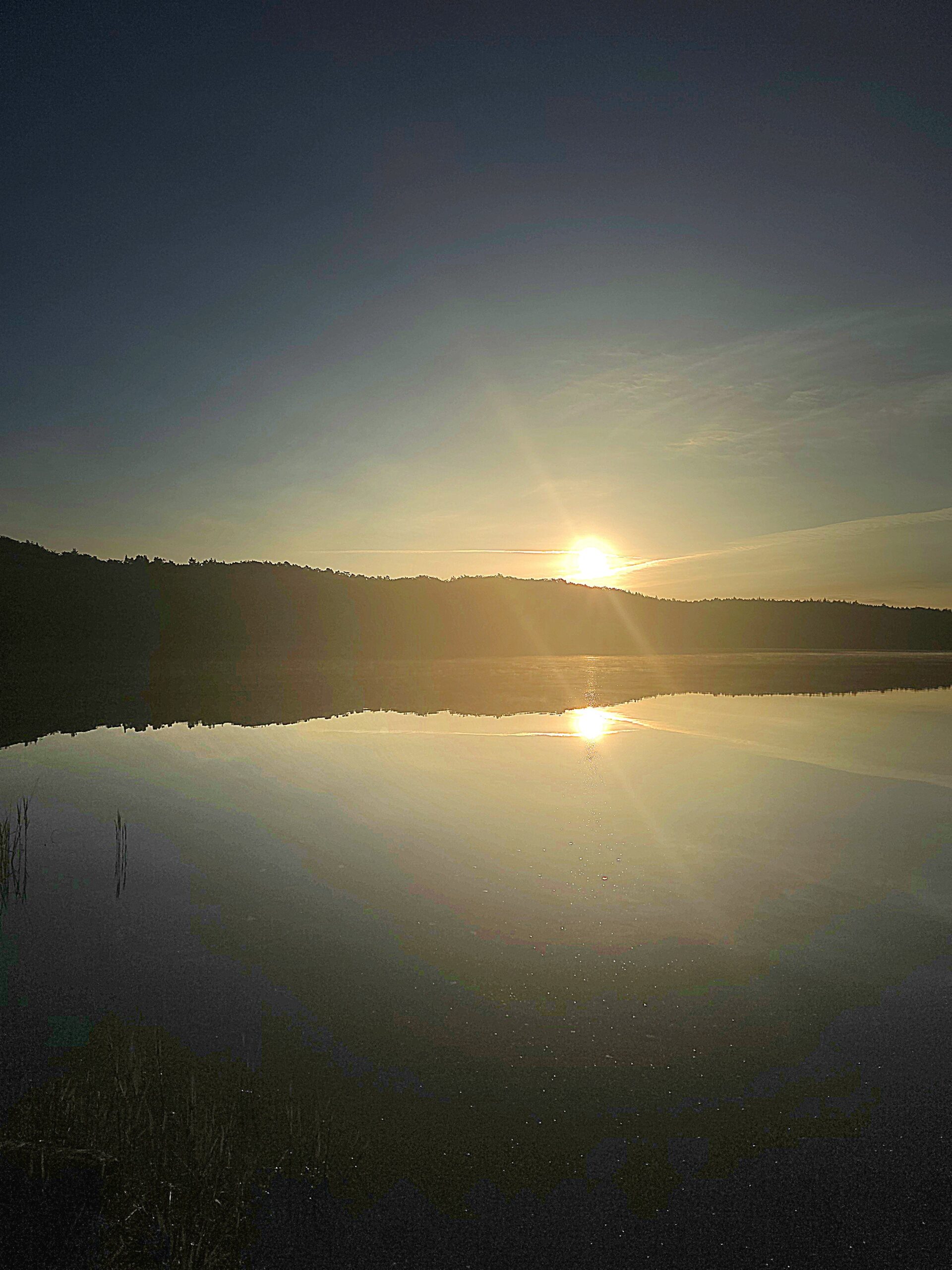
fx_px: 843
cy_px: 635
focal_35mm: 23
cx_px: 476
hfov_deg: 58.9
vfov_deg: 73.9
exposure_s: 1/5000
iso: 12
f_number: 1.7
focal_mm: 6.3
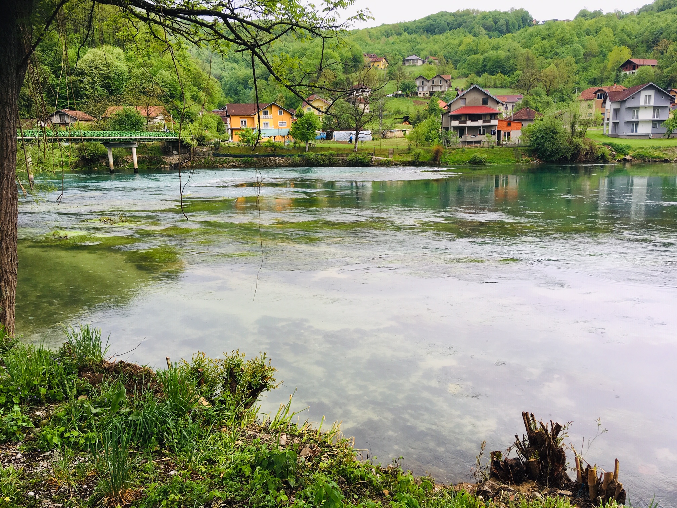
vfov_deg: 48.2
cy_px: 254
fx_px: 567
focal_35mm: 29
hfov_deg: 61.7
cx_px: 338
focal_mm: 4.15
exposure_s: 1/108
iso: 25
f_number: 2.2
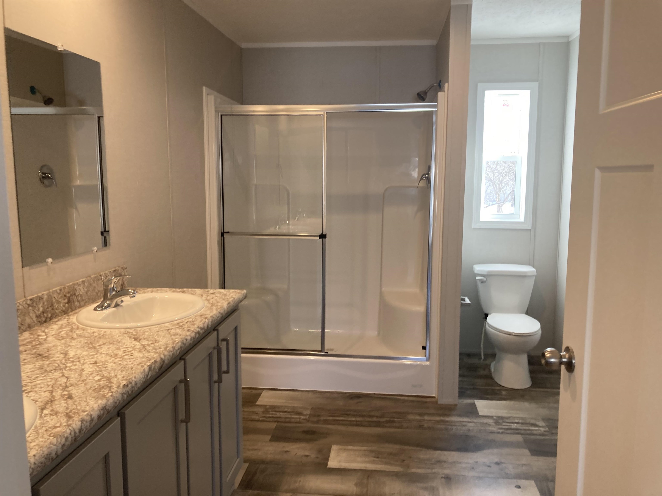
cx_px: 331
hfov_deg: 63.4
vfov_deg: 49.7
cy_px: 248
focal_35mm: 28
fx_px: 535
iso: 64
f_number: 1.8
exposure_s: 1/60
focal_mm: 3.99
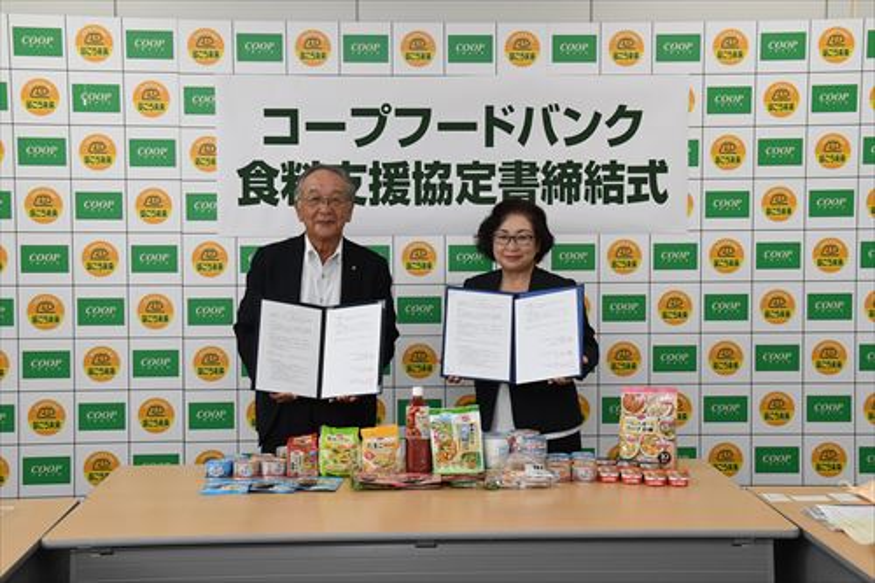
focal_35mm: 52
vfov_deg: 25.7
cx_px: 438
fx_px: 1276
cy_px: 292
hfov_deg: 37.9
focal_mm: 35
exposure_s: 1/250
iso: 1600
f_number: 6.3
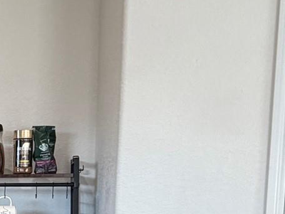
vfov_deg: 21.8
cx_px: -106
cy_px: 245
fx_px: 519
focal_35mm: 63
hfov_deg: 25.5
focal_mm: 2.22
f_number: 2.2
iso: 160
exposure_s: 1/120
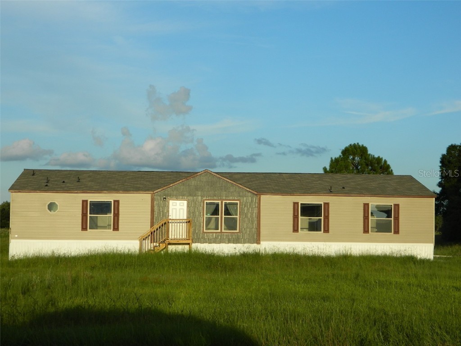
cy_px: 173
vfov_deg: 21.0
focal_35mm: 70
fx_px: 932
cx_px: 230
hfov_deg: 27.8
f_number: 4
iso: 80
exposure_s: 1/400
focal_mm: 12.6
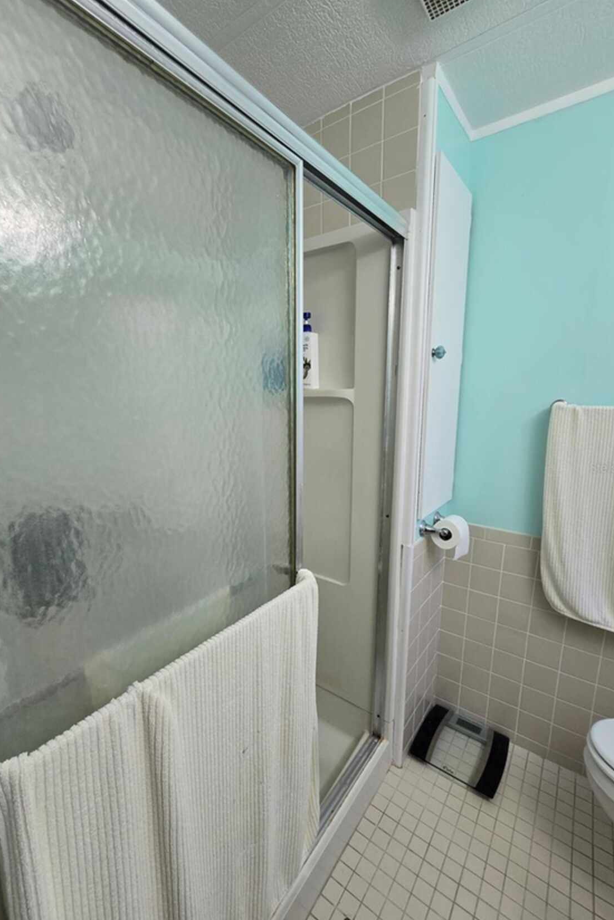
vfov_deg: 104.2
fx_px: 358
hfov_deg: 81.1
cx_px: 289
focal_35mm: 14
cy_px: 467
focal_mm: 2.2
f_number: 2.2
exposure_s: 1/60
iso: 64
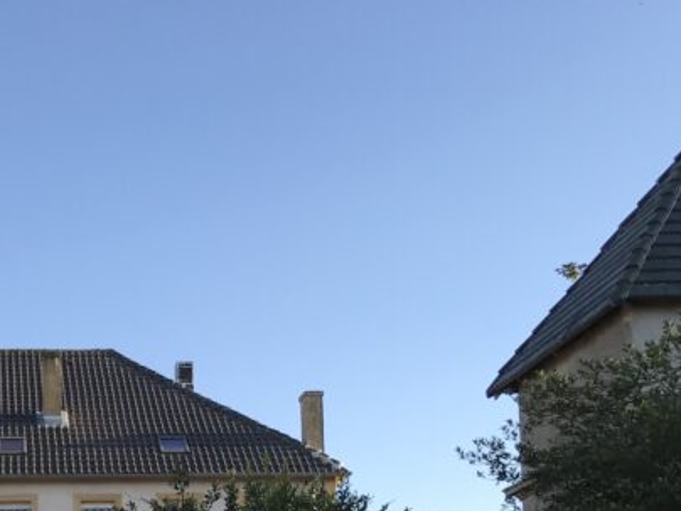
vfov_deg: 19.3
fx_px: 1397
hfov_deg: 27.0
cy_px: 639
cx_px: 160
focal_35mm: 71
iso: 20
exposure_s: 1/748
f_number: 1.8
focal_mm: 3.99
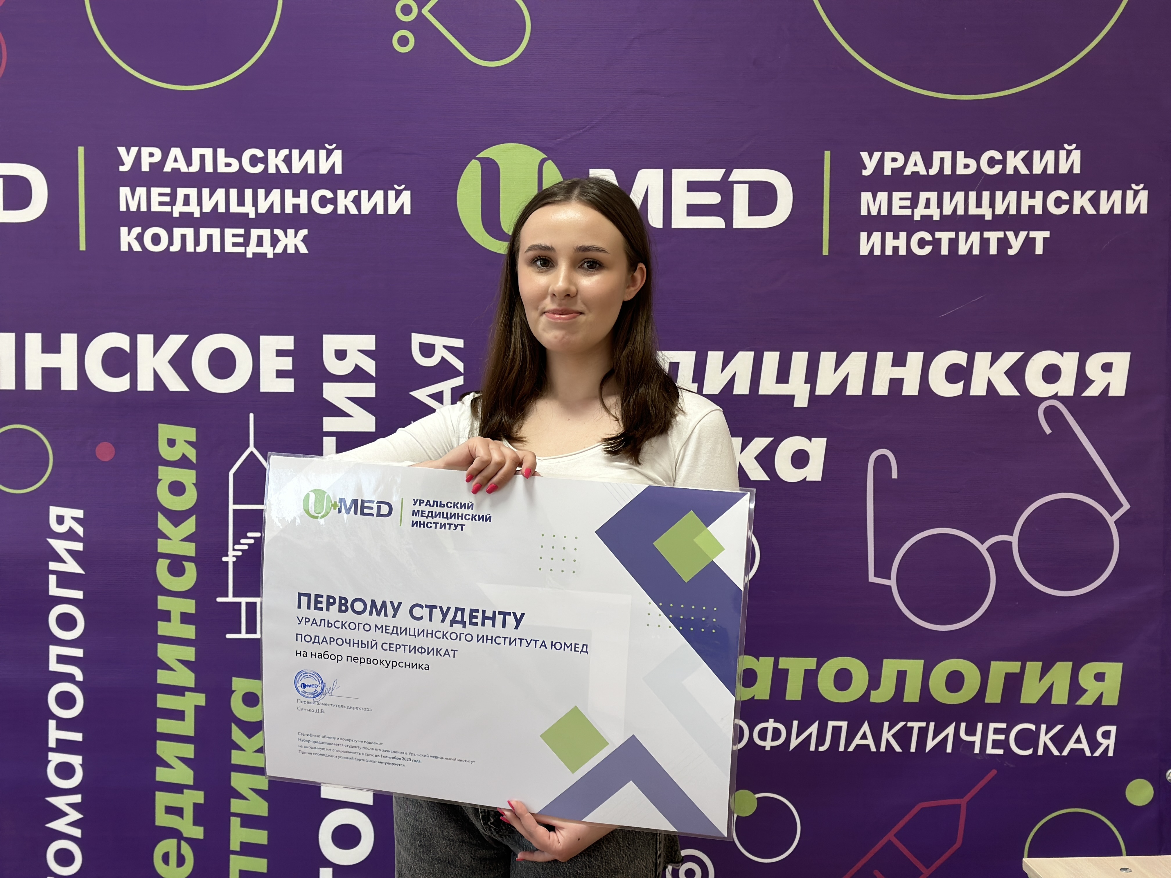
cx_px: 586
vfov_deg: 30.3
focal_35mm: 48
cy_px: 439
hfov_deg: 39.7
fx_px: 1624
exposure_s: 1/100
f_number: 1.78
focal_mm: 6.86
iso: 100
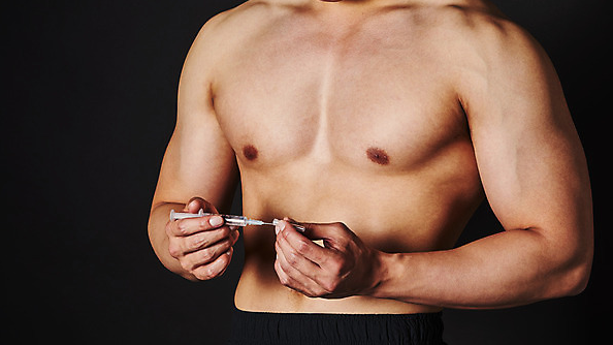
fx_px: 1804
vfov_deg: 10.9
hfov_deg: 19.3
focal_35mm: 111
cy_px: 181
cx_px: 308
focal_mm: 105
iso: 100
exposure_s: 1/125
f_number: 22
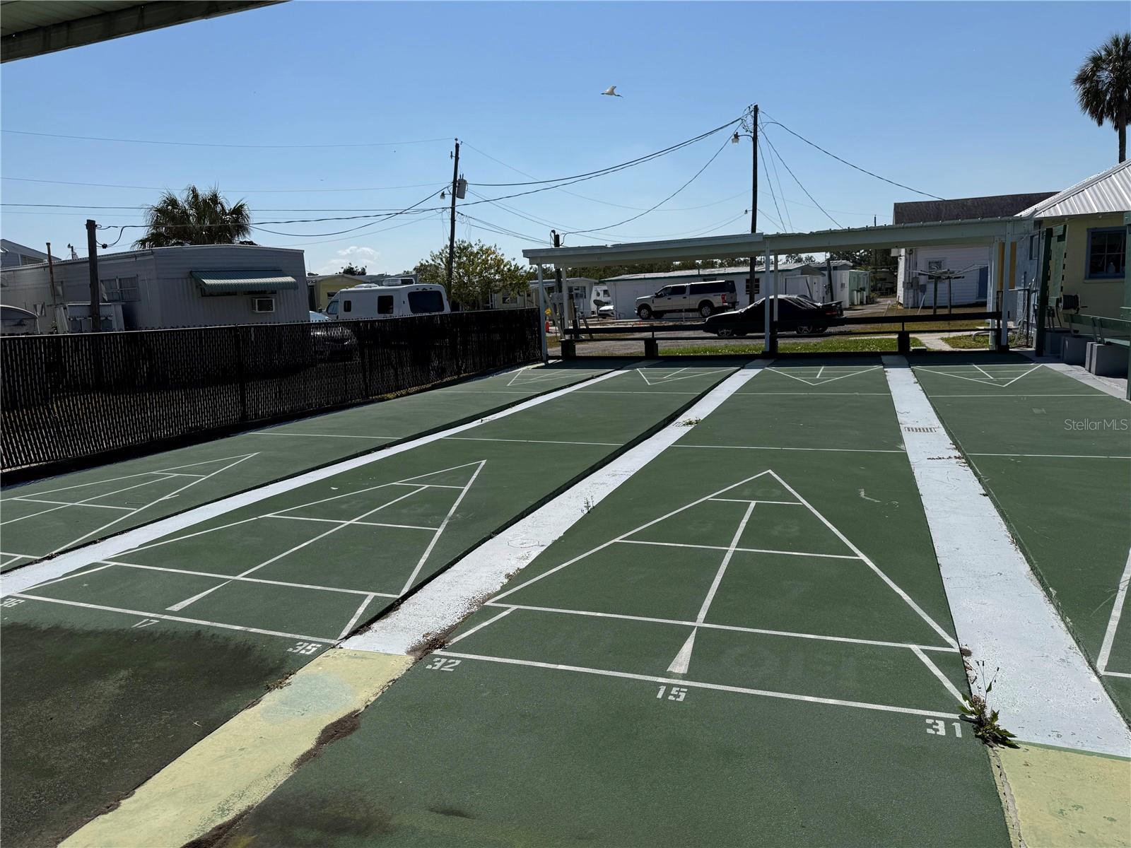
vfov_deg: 56.8
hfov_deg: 71.6
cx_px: 566
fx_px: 784
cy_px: 424
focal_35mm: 24
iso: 80
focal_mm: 6.76
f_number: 1.78
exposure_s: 1/10309
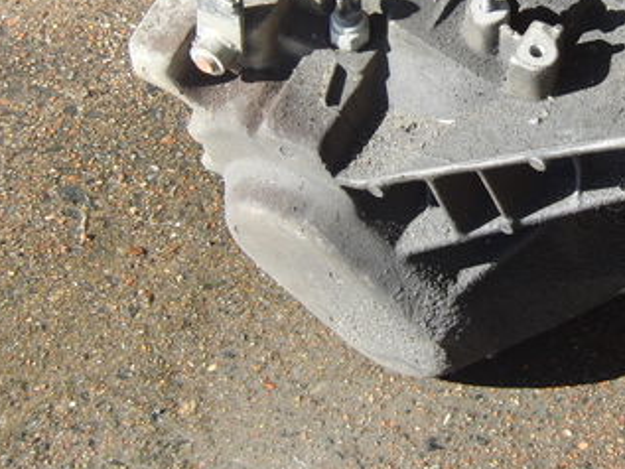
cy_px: 65
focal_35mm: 97
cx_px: 530
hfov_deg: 19.9
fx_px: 1752
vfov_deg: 15.1
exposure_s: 1/125
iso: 100
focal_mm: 8.4
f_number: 4
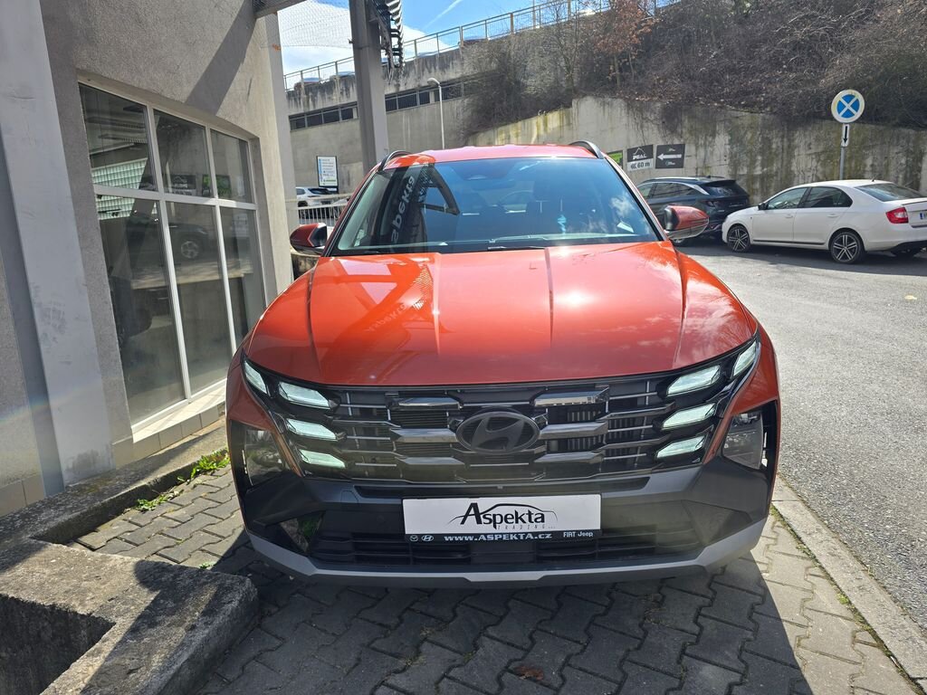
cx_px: 464
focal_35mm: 23
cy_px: 348
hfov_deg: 73.9
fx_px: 616
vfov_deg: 58.9
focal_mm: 6.3
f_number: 1.7
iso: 12
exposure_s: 1/684
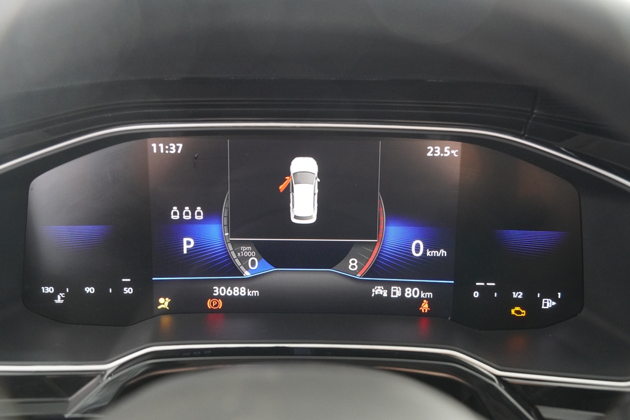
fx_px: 761
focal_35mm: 44
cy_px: 210
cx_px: 315
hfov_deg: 45.0
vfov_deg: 30.9
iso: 2500
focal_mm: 29
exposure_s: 1/160
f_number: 2.8
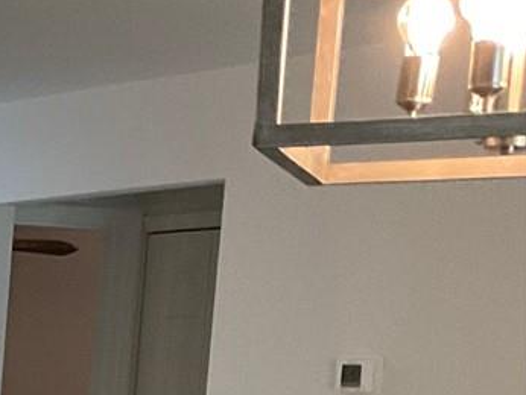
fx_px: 2038
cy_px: 785
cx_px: -687
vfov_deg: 10.2
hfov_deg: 12.1
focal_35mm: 134
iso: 100
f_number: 1.8
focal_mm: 3
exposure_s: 1/60
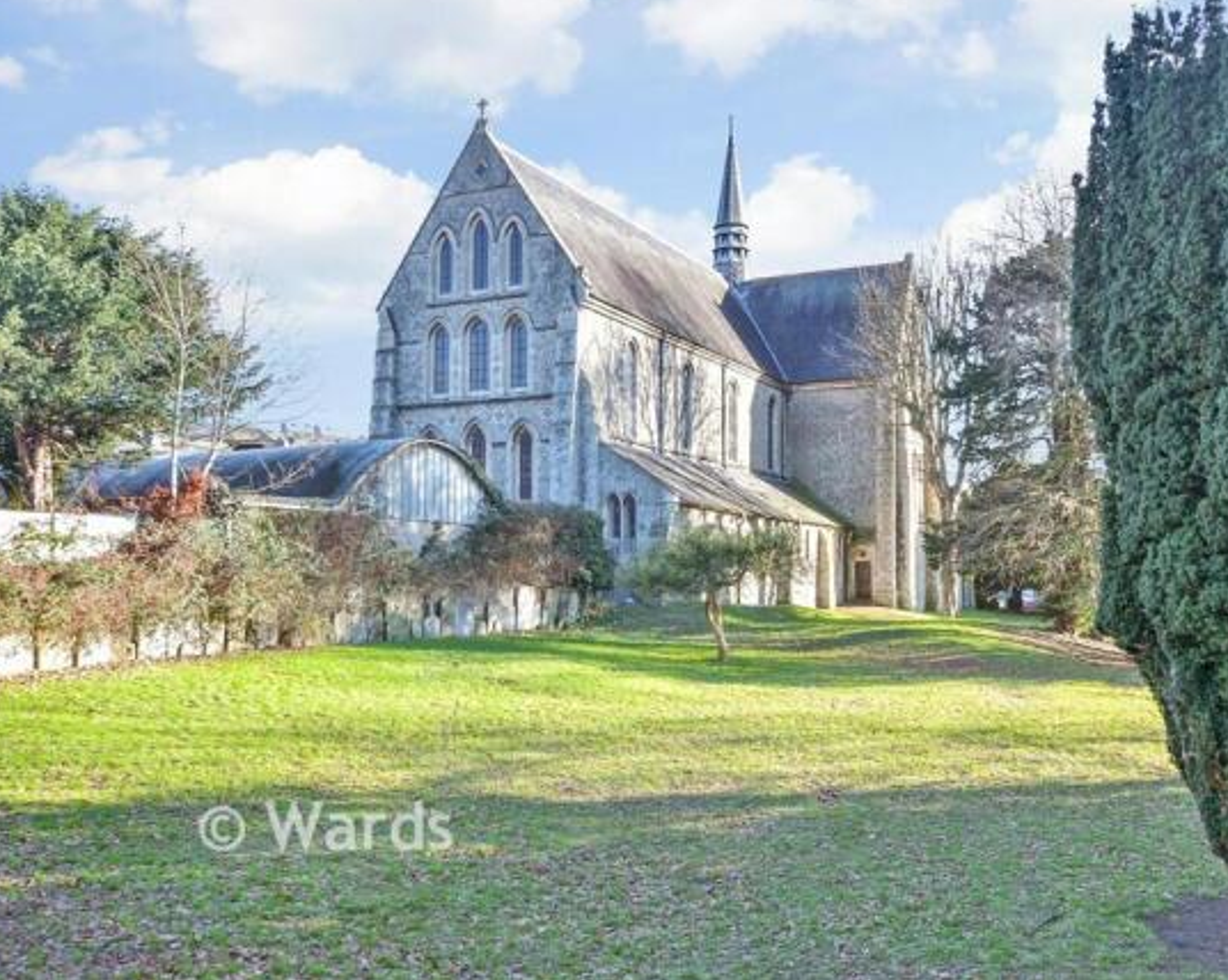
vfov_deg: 47.1
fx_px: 1126
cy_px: 484
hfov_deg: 57.1
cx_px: 686
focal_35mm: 31
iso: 160
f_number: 6.3
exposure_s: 1/80
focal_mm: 18
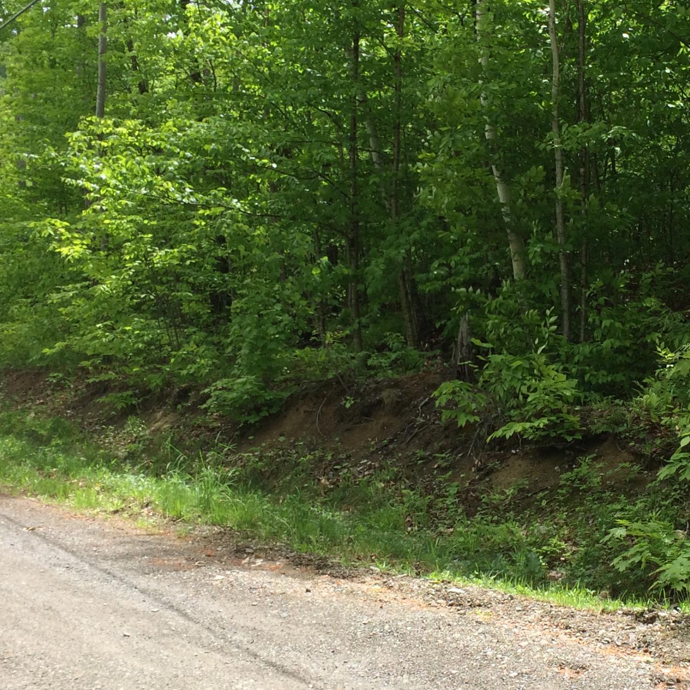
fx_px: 1331
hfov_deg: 28.8
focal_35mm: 59
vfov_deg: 29.1
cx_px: 486
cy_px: 340
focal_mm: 4.15
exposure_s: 1/820
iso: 32
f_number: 2.2
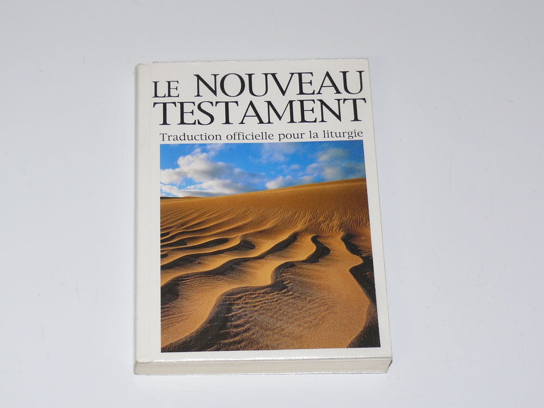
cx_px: 272
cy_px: 204
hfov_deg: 21.8
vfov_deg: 16.4
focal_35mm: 90
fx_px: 1414
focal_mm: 13.9
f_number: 3.2
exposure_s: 1/30
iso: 100
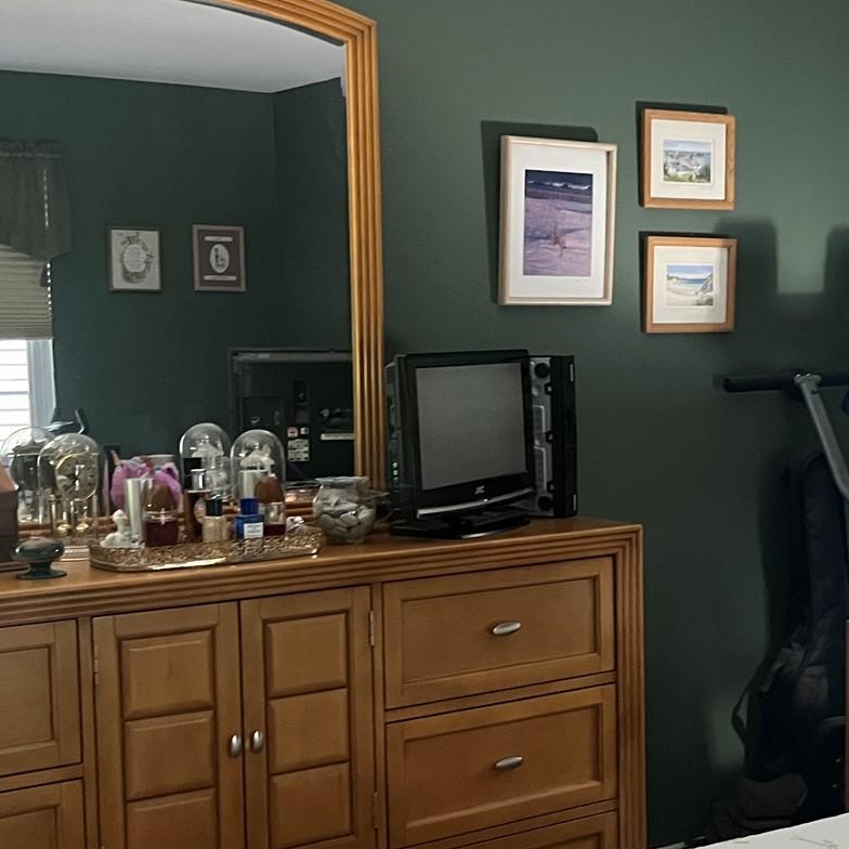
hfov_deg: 27.8
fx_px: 1665
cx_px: 720
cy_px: 443
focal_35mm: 60
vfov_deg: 28.6
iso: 500
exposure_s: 1/40
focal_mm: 5.1
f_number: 1.6
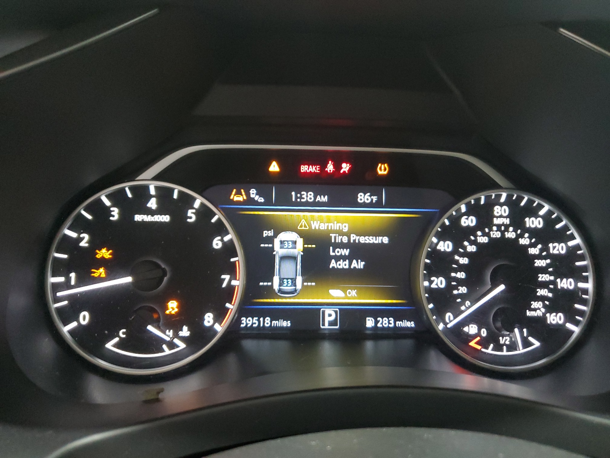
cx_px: 305
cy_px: 229
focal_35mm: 26
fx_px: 458
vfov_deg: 53.1
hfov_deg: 67.3
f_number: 1.5
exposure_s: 1/30
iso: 331
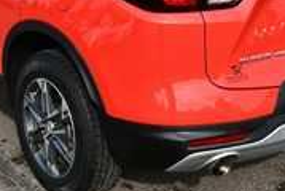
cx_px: 126
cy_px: 31
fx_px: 531
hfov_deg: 30.0
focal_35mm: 67
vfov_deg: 20.1
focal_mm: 20
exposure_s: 1/250
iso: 125
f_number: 8
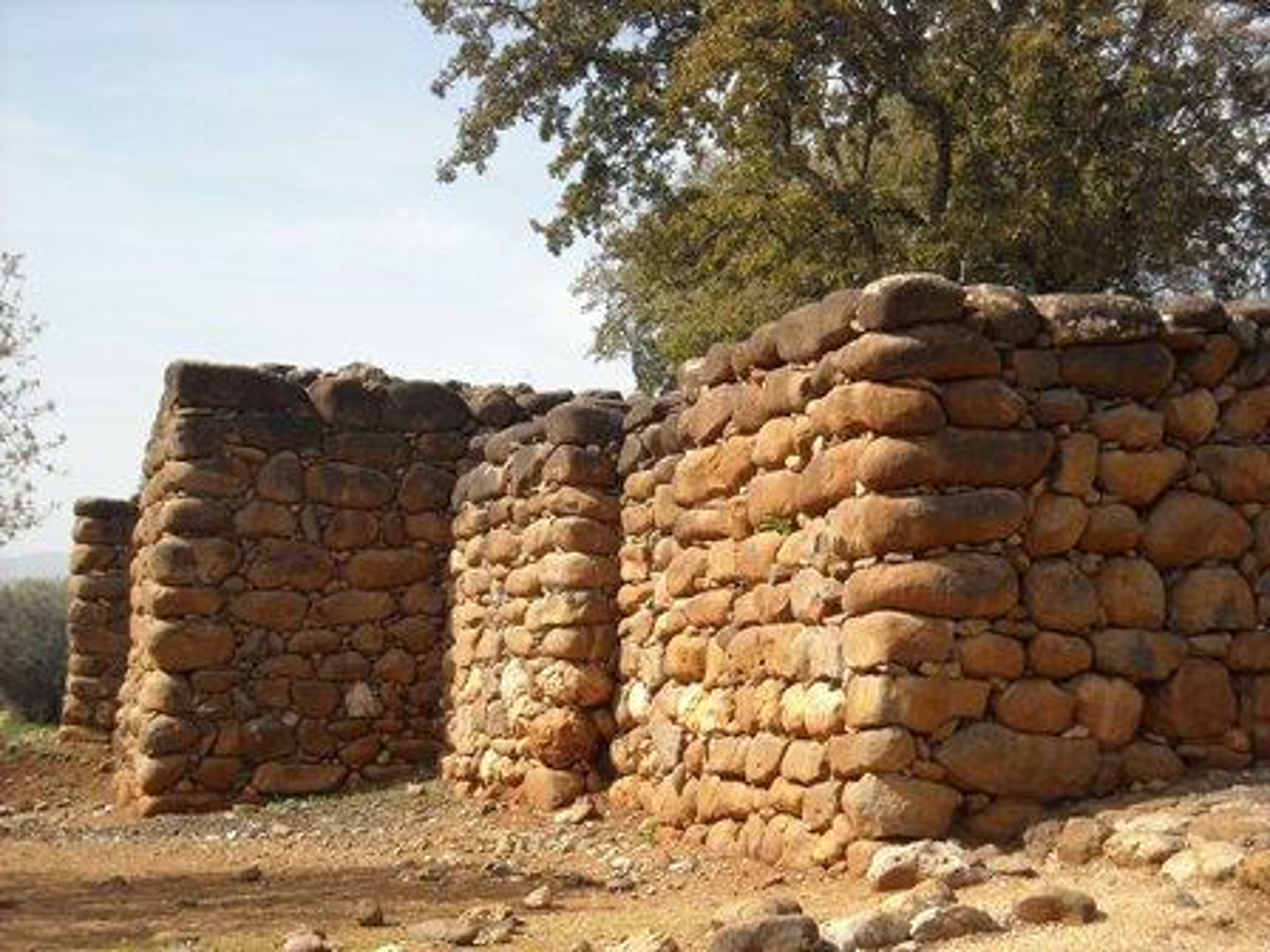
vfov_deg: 24.0
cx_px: 635
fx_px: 2238
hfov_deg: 31.7
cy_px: 476
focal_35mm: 61
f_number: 3.5
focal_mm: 9.87
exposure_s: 1/478
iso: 64
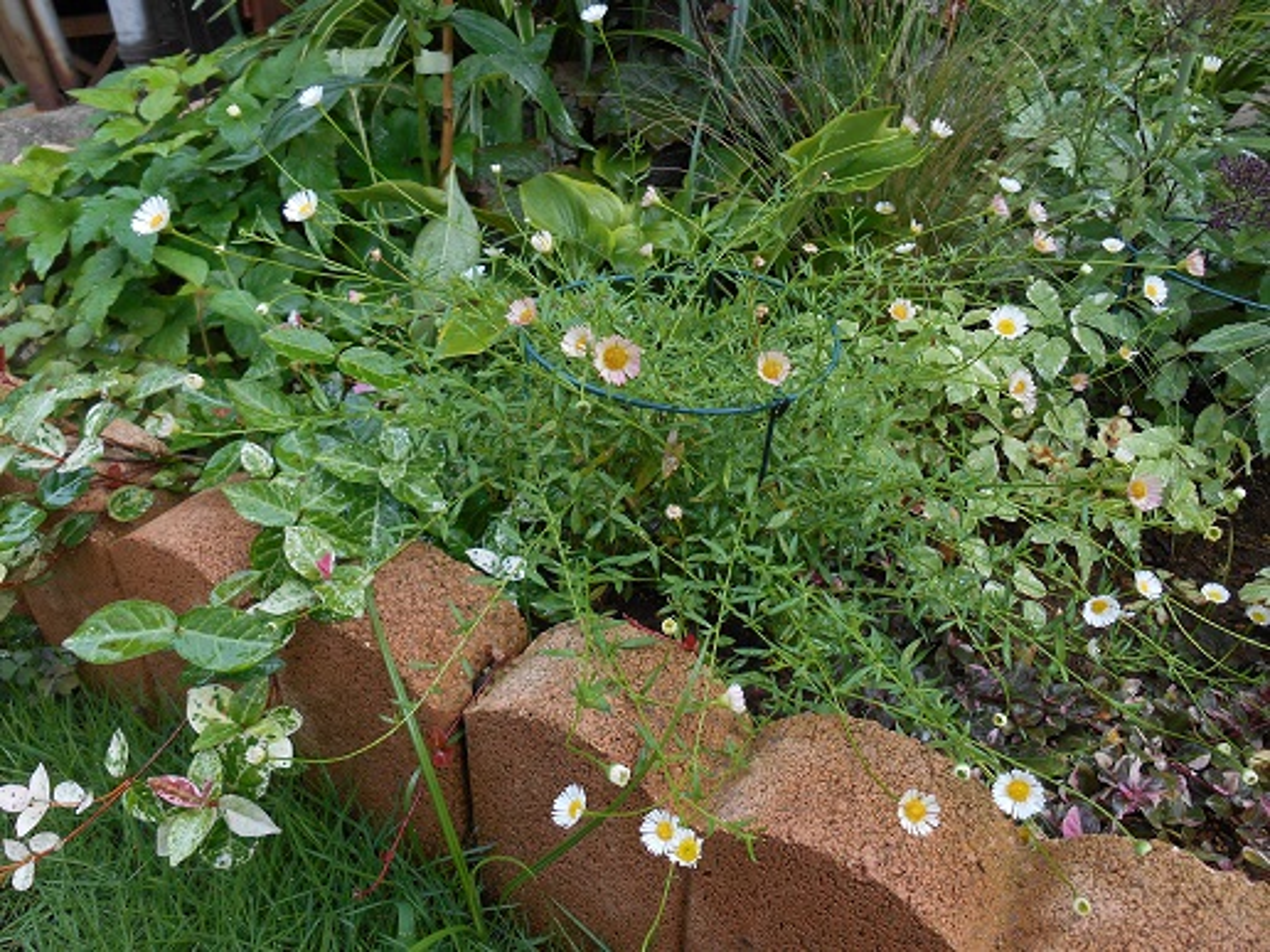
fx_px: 954
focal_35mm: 26
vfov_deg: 53.1
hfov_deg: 67.3
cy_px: 476
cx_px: 635
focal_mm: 4.7
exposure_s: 1/60
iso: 80
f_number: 3.4
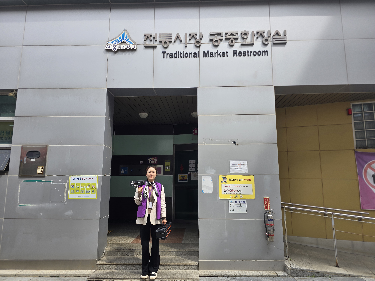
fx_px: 249
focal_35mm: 23
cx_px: 188
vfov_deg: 58.9
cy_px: 140
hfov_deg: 73.9
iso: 12
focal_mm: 6.3
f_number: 1.7
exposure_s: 1/252
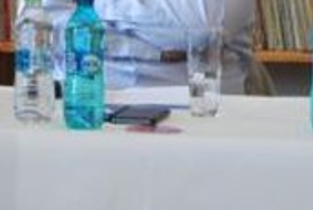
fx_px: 2167
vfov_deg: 5.4
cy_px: -184
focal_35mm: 249
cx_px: -9
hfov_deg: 8.2
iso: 500
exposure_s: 1/30
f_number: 5
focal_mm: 38
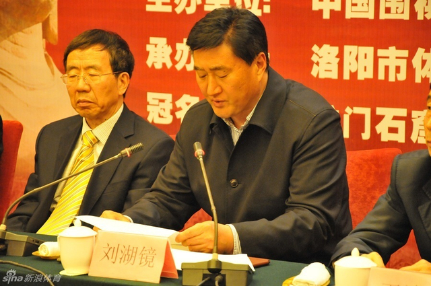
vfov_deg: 8.7
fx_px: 1883
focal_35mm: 158
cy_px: 143
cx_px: 216
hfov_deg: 13.1
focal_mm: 105
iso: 3200
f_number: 5.6
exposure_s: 1/30
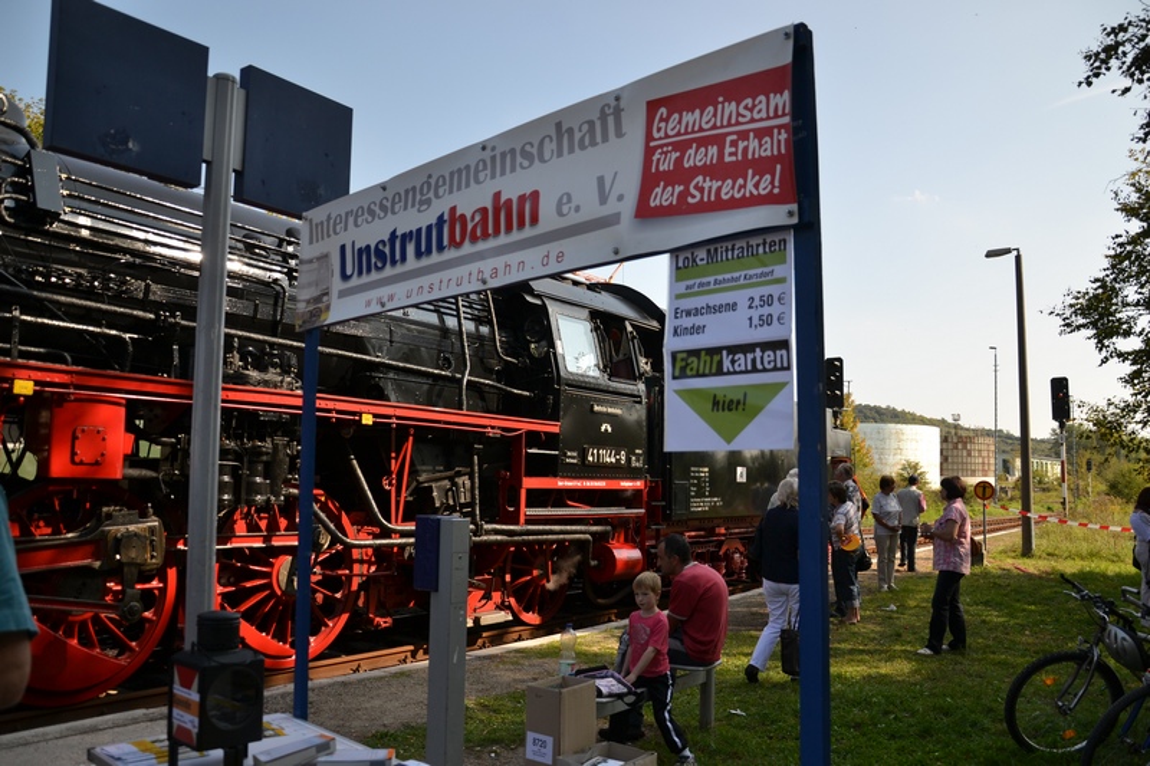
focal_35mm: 27
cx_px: 575
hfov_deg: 67.4
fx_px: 862
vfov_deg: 47.9
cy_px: 383
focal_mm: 18
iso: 100
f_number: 3.5
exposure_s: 1/500
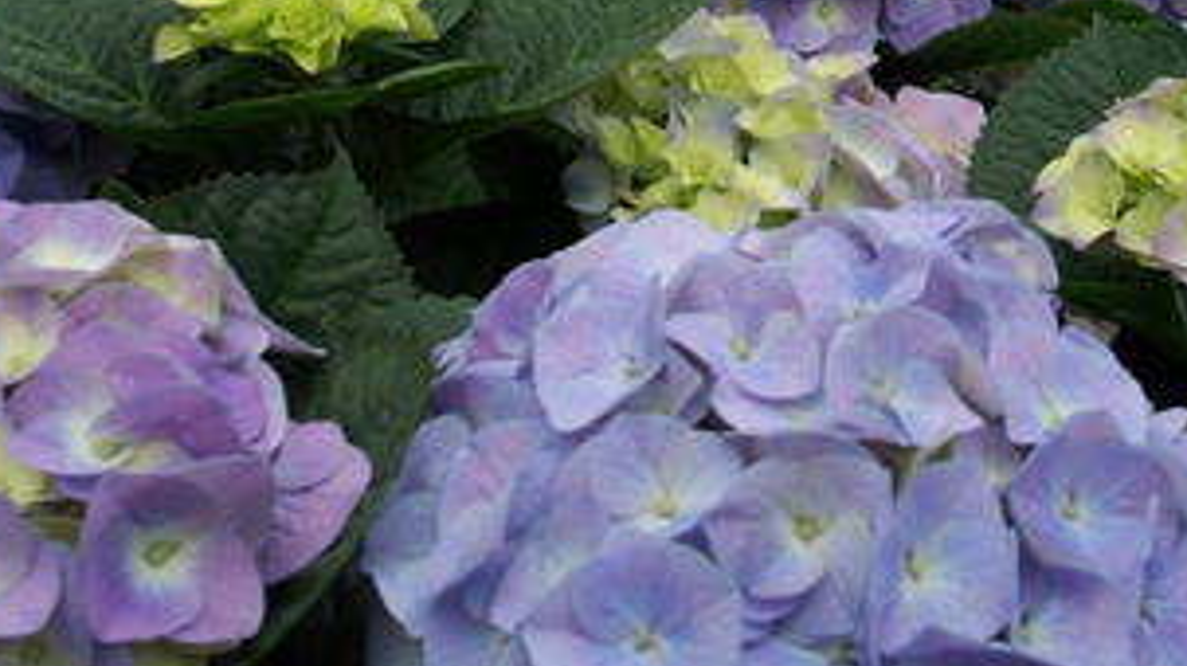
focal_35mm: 76
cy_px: -20
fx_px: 2391
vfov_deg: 15.5
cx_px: 605
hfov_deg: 27.9
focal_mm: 9.86
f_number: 2.9
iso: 64
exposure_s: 1/125
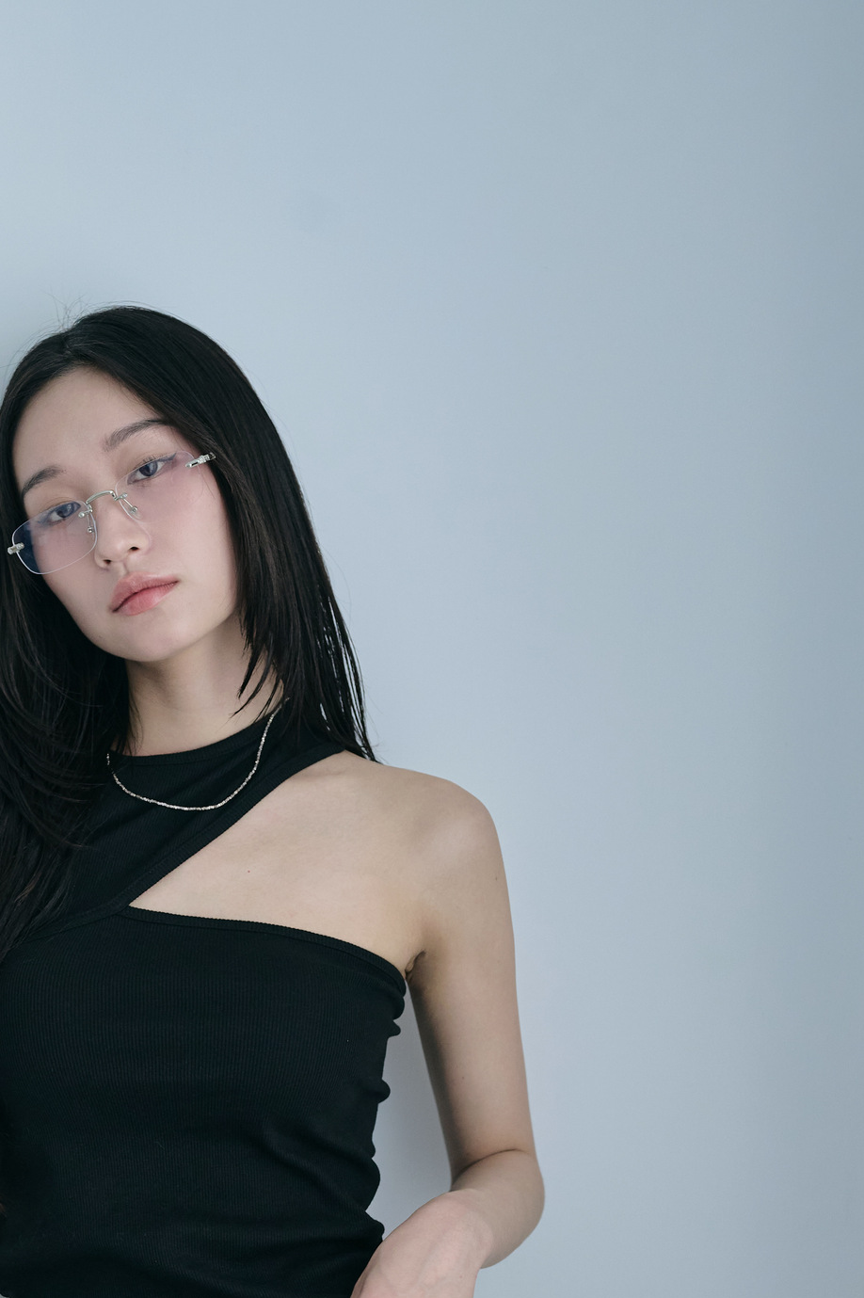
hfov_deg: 15.5
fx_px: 3135
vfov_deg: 23.1
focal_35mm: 87
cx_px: 119
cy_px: 994
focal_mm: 50
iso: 1250
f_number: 4
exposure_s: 1/125
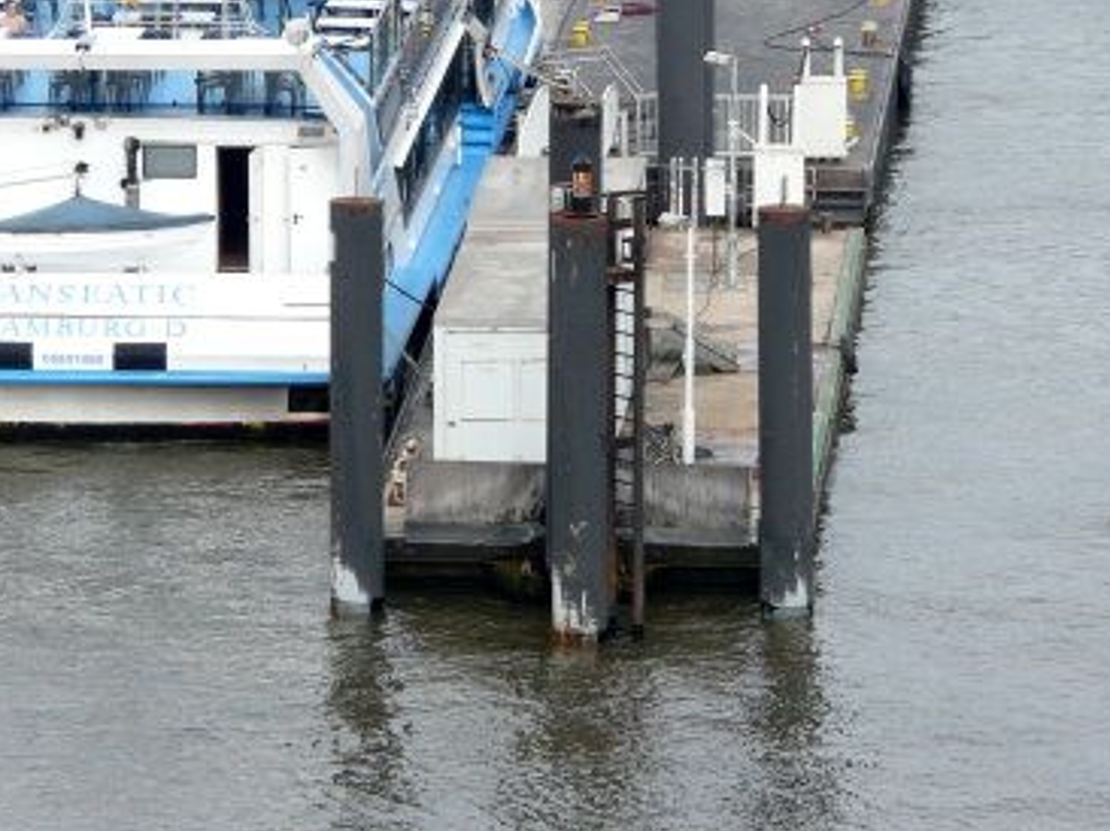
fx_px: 10831
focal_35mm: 338
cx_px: 594
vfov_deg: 4.4
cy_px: 397
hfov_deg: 5.9
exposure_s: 1/250
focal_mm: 50.7
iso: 100
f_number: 5
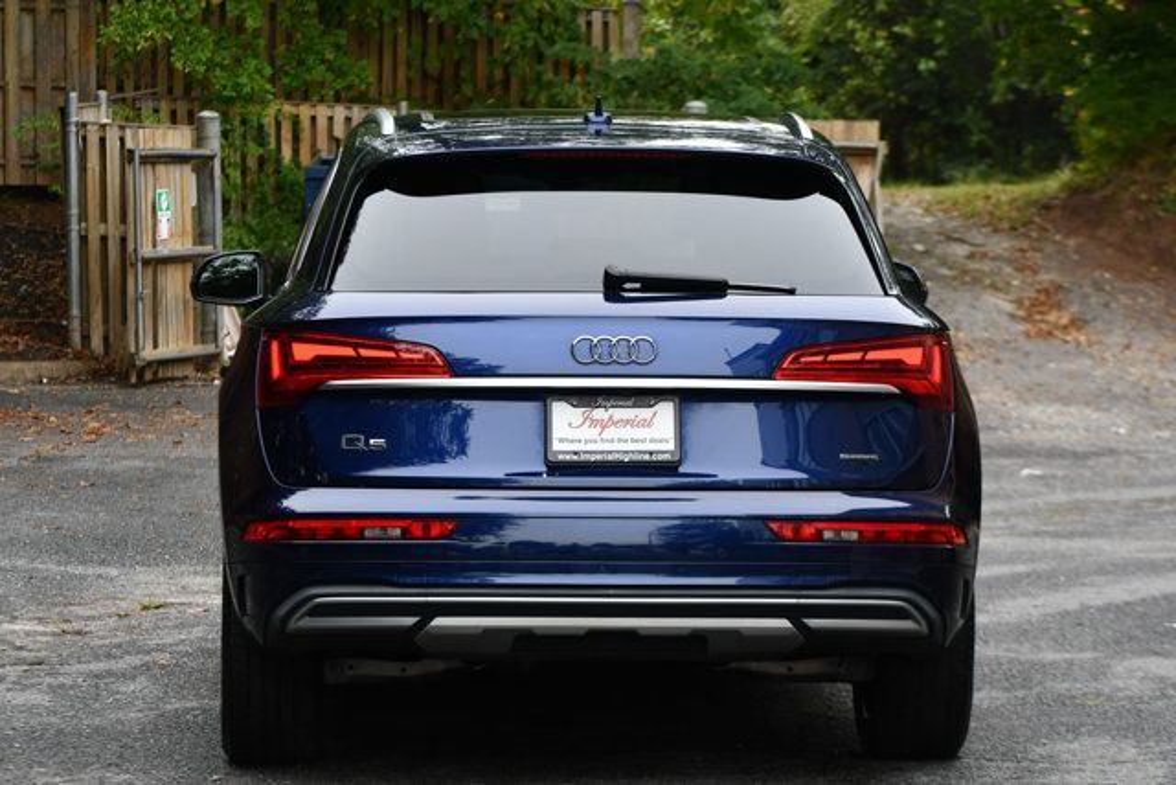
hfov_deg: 16.1
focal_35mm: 127
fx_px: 4149
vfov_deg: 10.8
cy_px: 392
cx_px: 588
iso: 360
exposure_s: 1/250
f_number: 5.6
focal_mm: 85
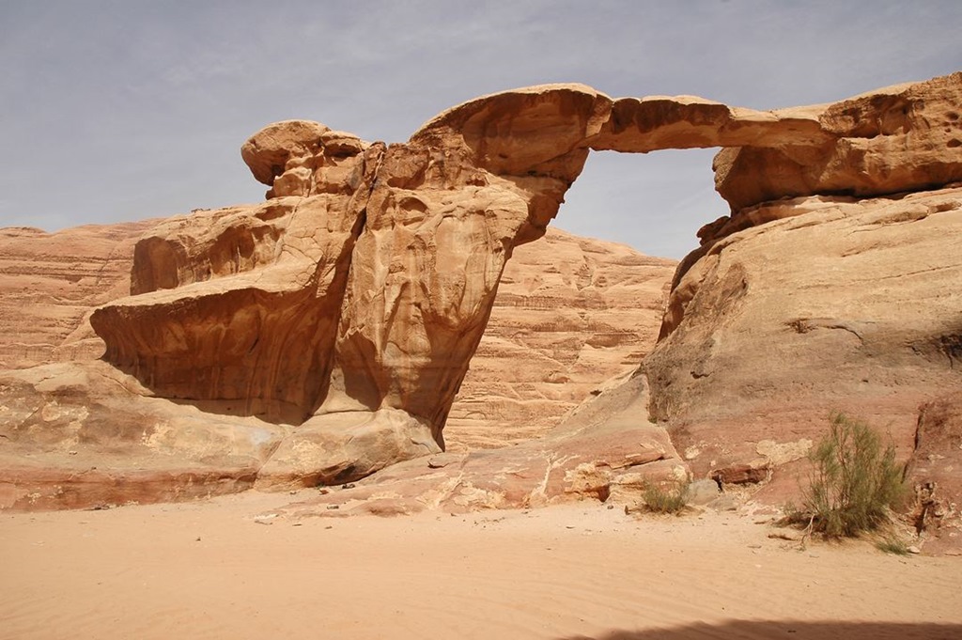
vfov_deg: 47.9
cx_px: 481
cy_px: 320
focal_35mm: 27
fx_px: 721
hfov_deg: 67.4
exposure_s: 1/500
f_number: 11
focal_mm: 18
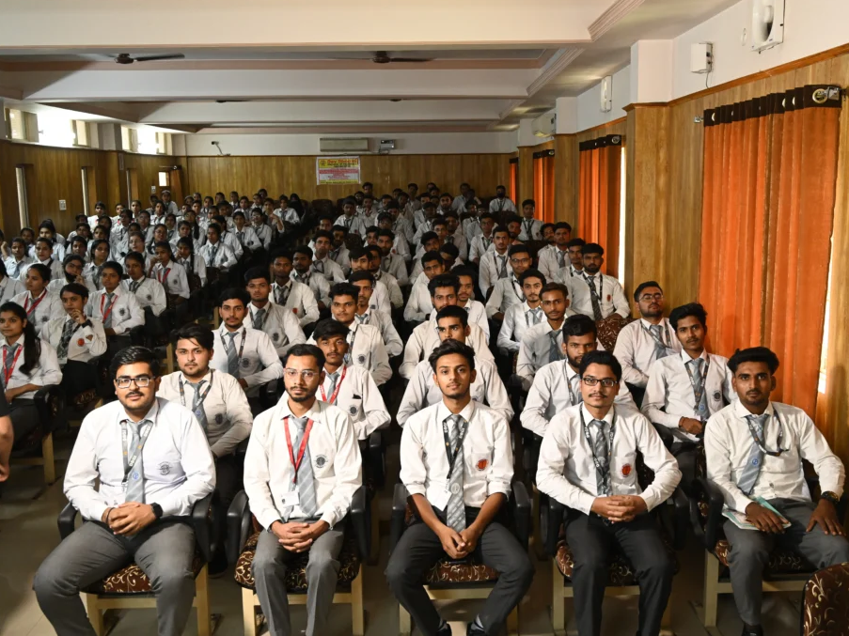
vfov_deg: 39.6
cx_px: 464
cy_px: 318
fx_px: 883
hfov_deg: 51.3
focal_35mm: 36
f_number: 6.3
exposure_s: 1/60
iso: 3200
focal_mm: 33
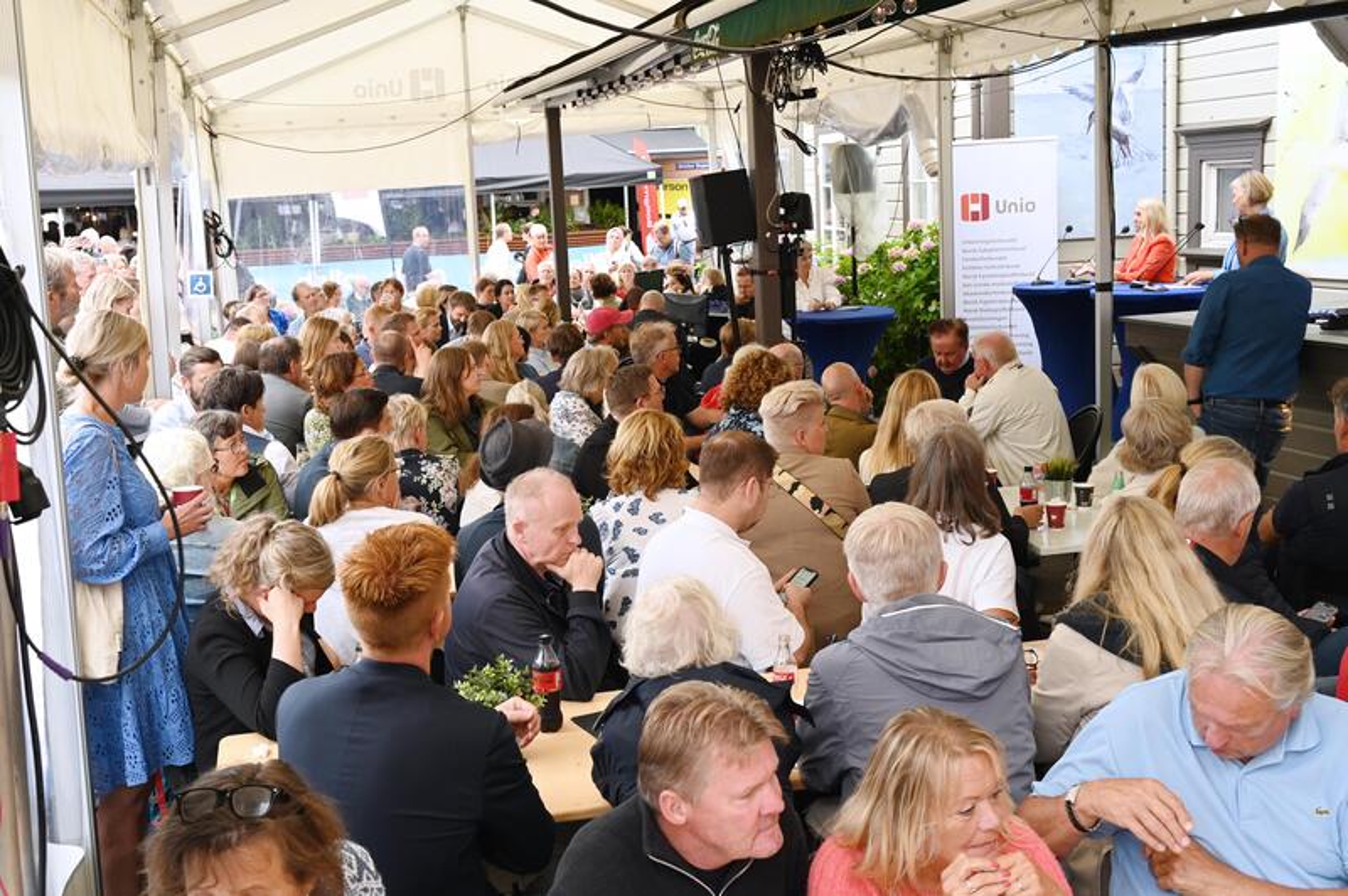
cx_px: 674
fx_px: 1497
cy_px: 448
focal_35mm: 40
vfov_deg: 33.3
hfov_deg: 48.5
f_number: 9
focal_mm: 40
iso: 1250
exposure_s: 1/320
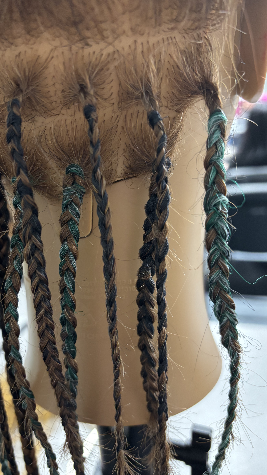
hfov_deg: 40.0
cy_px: 241
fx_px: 365
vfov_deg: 66.1
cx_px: 107
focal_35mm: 29
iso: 400
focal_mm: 5.96
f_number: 1.6
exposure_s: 1/60
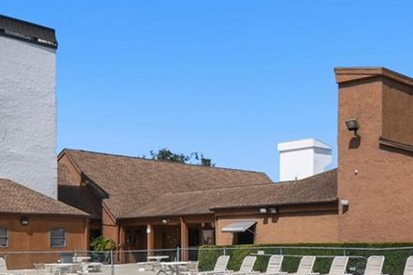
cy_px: 253
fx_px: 619
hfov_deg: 36.9
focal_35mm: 54
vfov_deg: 24.3
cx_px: 218
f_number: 7.1
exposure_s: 1/200
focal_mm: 10
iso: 100
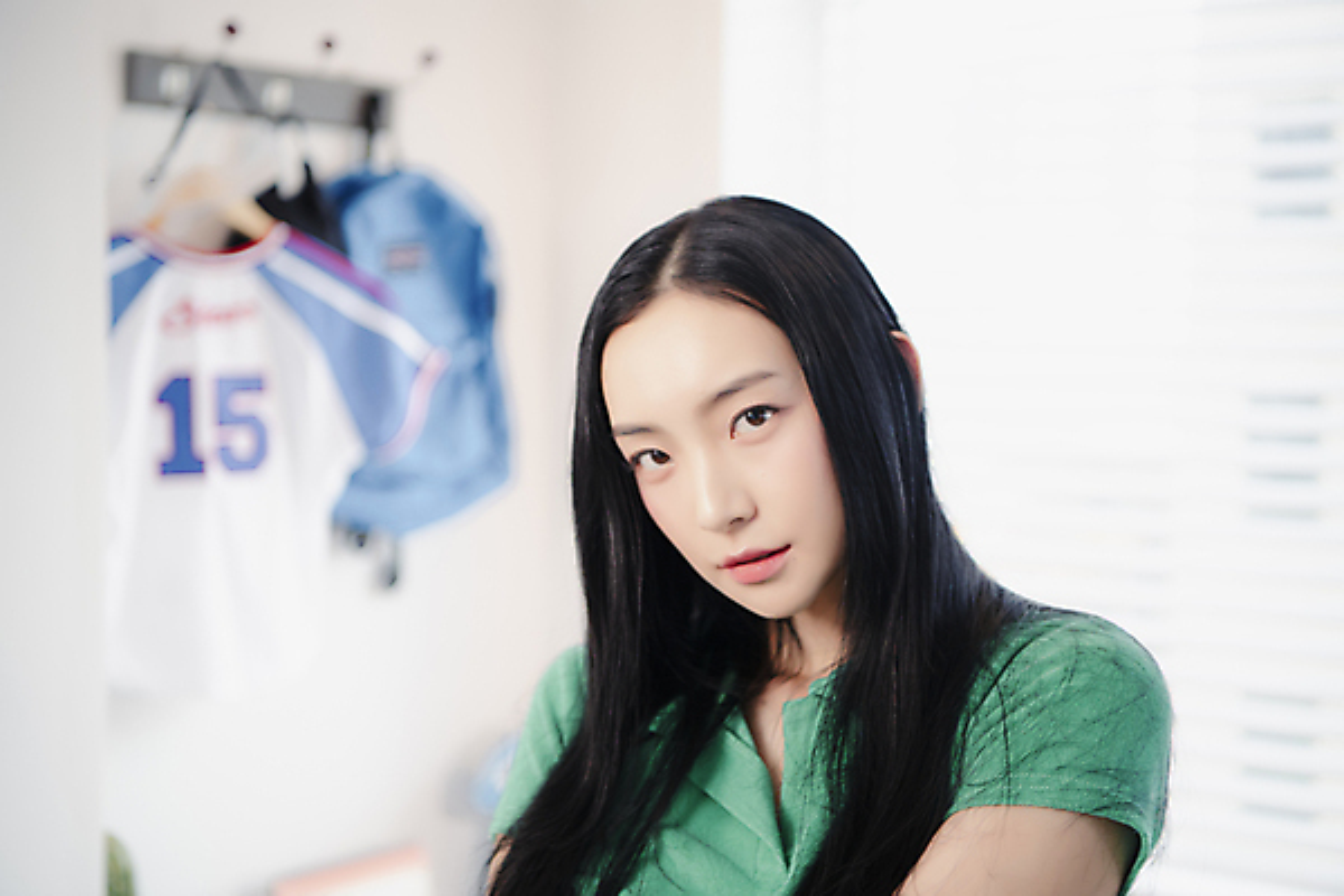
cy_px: 448
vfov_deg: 21.9
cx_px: 672
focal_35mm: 62
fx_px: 2314
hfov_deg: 32.4
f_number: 2.8
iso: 400
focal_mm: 62
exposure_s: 1/100
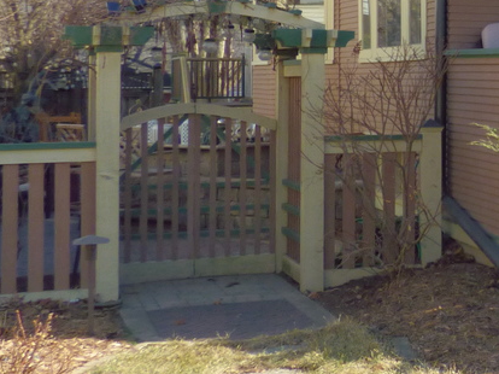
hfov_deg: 20.0
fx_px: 1253
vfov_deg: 16.7
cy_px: 36
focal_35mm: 87
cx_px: 706
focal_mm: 4.42
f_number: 3
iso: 100
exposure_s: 1/640
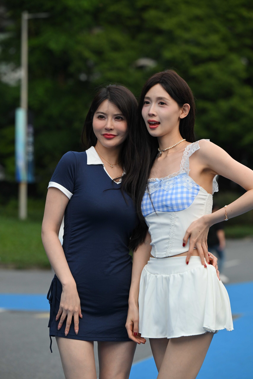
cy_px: 190
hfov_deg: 11.4
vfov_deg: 17.1
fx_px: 1265
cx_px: 126
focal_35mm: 120
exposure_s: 1/640
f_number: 4
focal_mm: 120
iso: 720
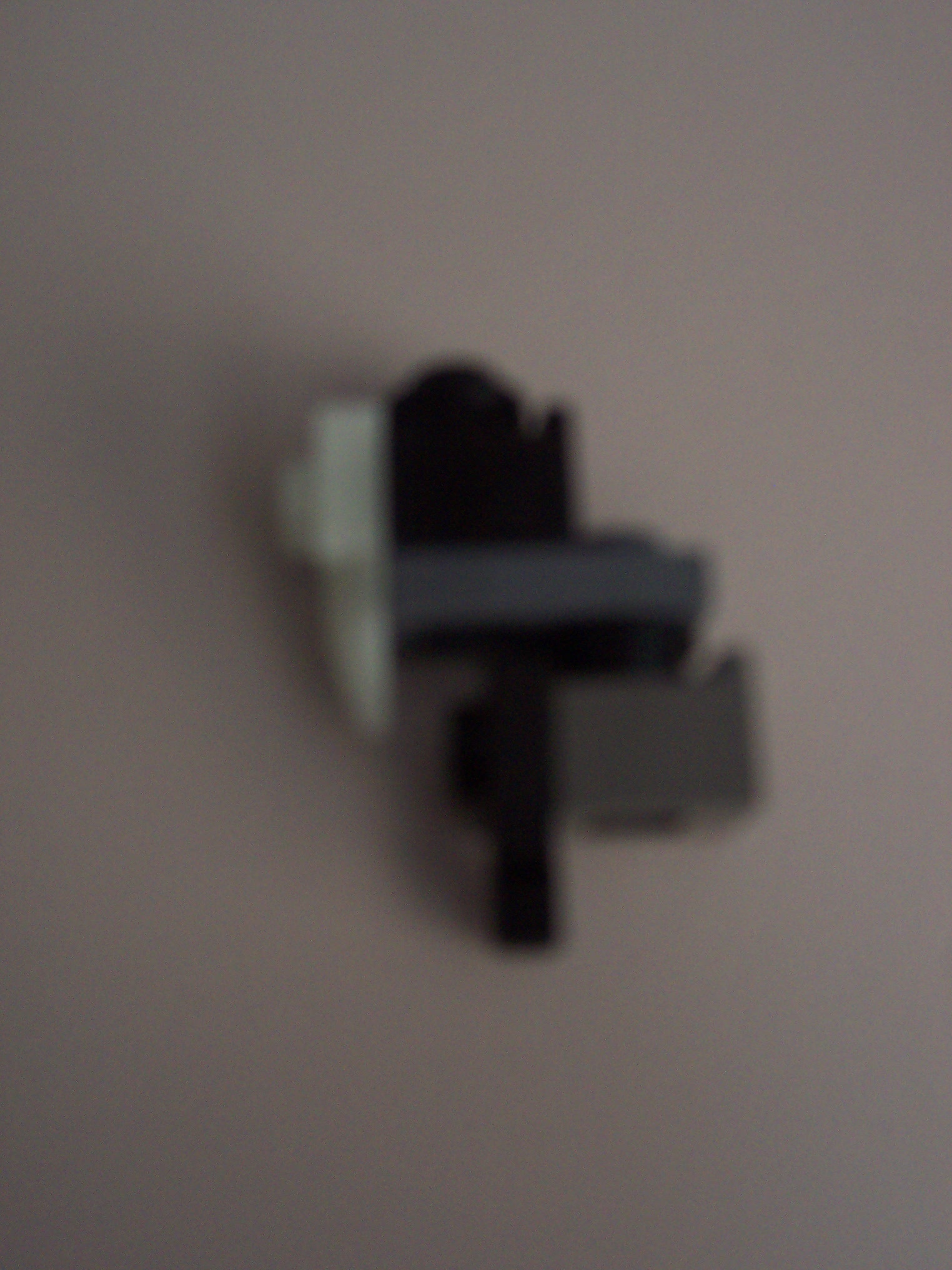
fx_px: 1357
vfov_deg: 50.1
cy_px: 635
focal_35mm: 37
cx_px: 476
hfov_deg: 38.7
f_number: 2.8
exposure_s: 1/8
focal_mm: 5.6
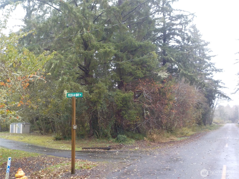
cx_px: 120
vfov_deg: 37.7
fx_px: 262
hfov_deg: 49.0
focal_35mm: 38
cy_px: 90
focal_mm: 5.2
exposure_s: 1/30
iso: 250
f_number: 3.7
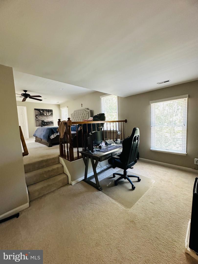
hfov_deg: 85.7
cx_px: 99
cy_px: 132
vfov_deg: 102.1
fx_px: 107
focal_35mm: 14
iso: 1000
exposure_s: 1/60
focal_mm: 2.22
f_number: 2.2
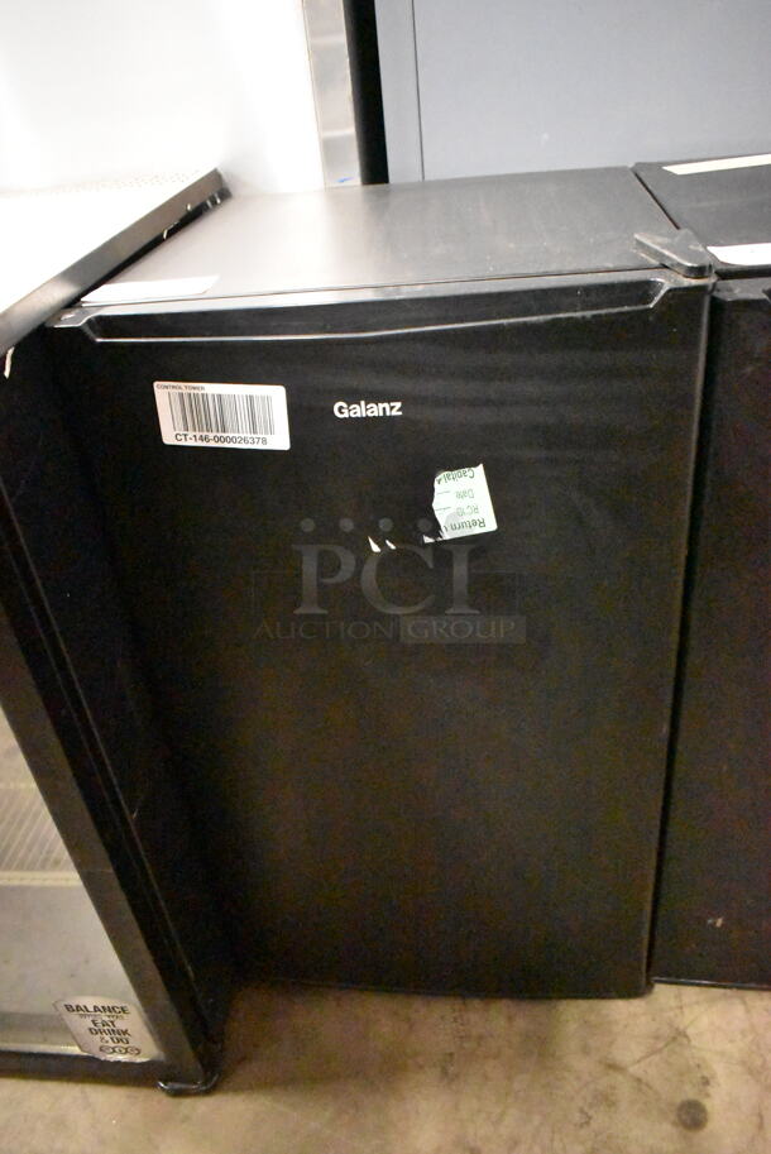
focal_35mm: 27
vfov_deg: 67.3
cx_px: 386
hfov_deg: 48.0
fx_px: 866
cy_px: 577
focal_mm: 18
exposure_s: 1/100
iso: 25600
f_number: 3.5
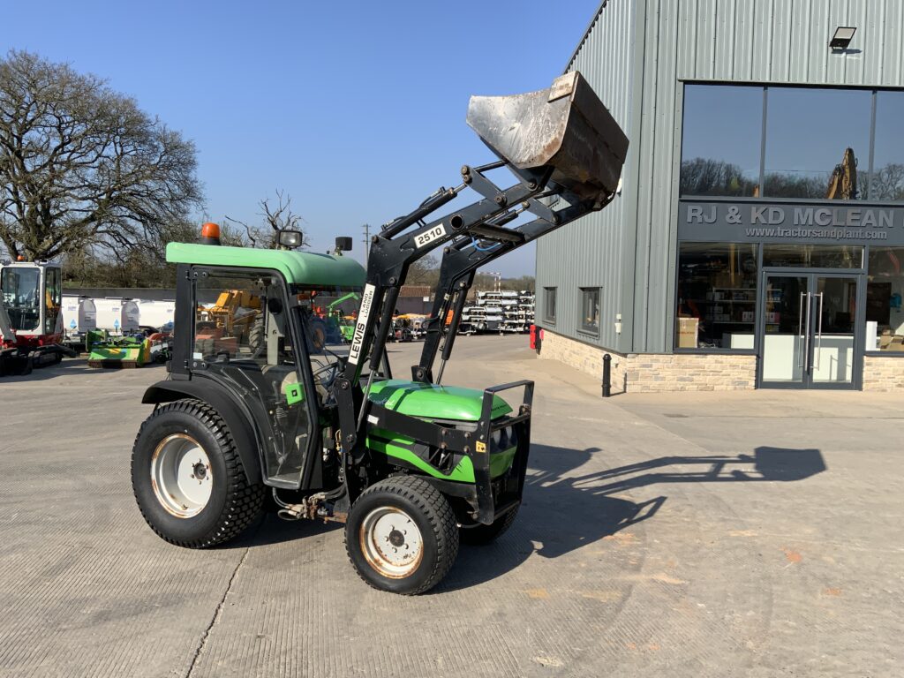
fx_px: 757
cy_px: 339
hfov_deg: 61.7
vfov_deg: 48.2
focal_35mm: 29
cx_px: 452
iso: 16
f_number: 1.8
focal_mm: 3
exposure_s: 1/1848
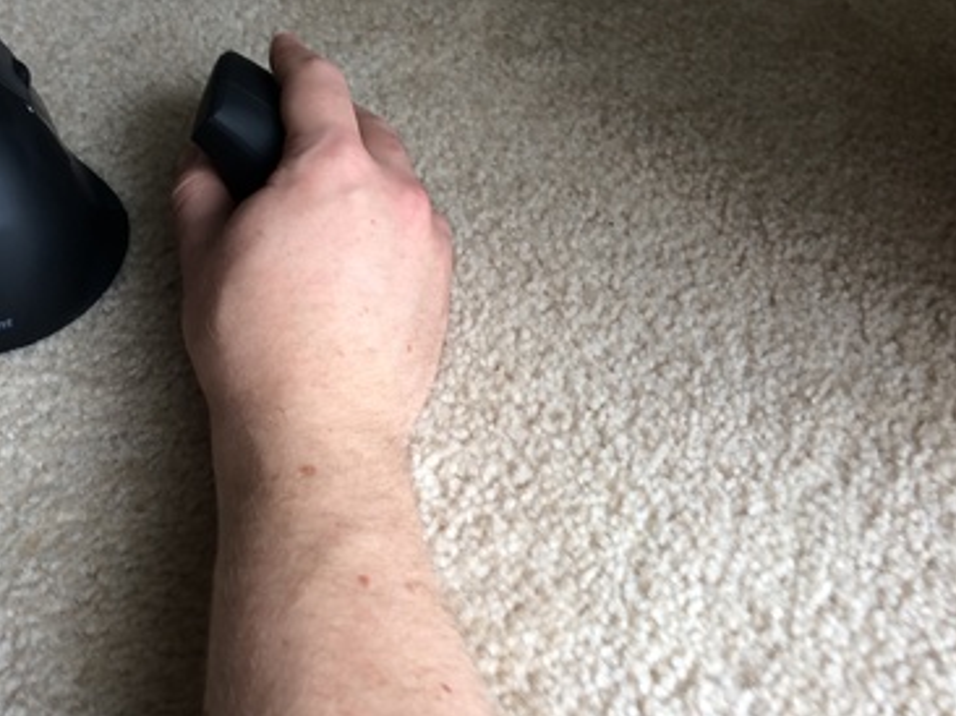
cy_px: 354
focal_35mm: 41
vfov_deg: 35.1
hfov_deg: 45.4
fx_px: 1132
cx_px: 355
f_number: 2.2
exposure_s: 1/30
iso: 40
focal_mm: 4.12
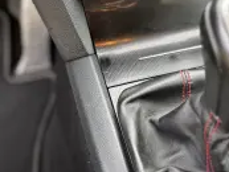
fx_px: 331
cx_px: 154
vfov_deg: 27.7
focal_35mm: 50
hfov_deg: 37.7
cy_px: 5
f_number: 1.78
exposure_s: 1/73
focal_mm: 6.76
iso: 200
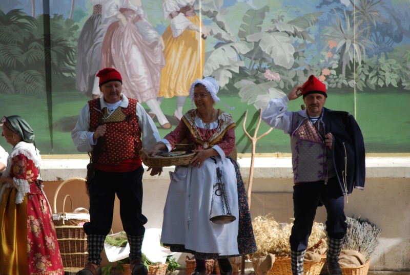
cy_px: 138
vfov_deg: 6.3
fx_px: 2482
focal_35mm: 218
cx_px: 205
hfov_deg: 9.4
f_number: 5.3
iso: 220
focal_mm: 145
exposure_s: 1/500
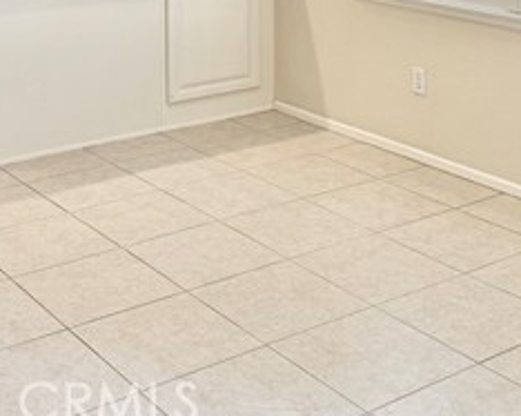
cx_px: 225
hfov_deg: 29.6
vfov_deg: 21.8
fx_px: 986
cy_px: -100
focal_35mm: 64
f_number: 1.78
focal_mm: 6.76
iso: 100
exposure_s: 1/228
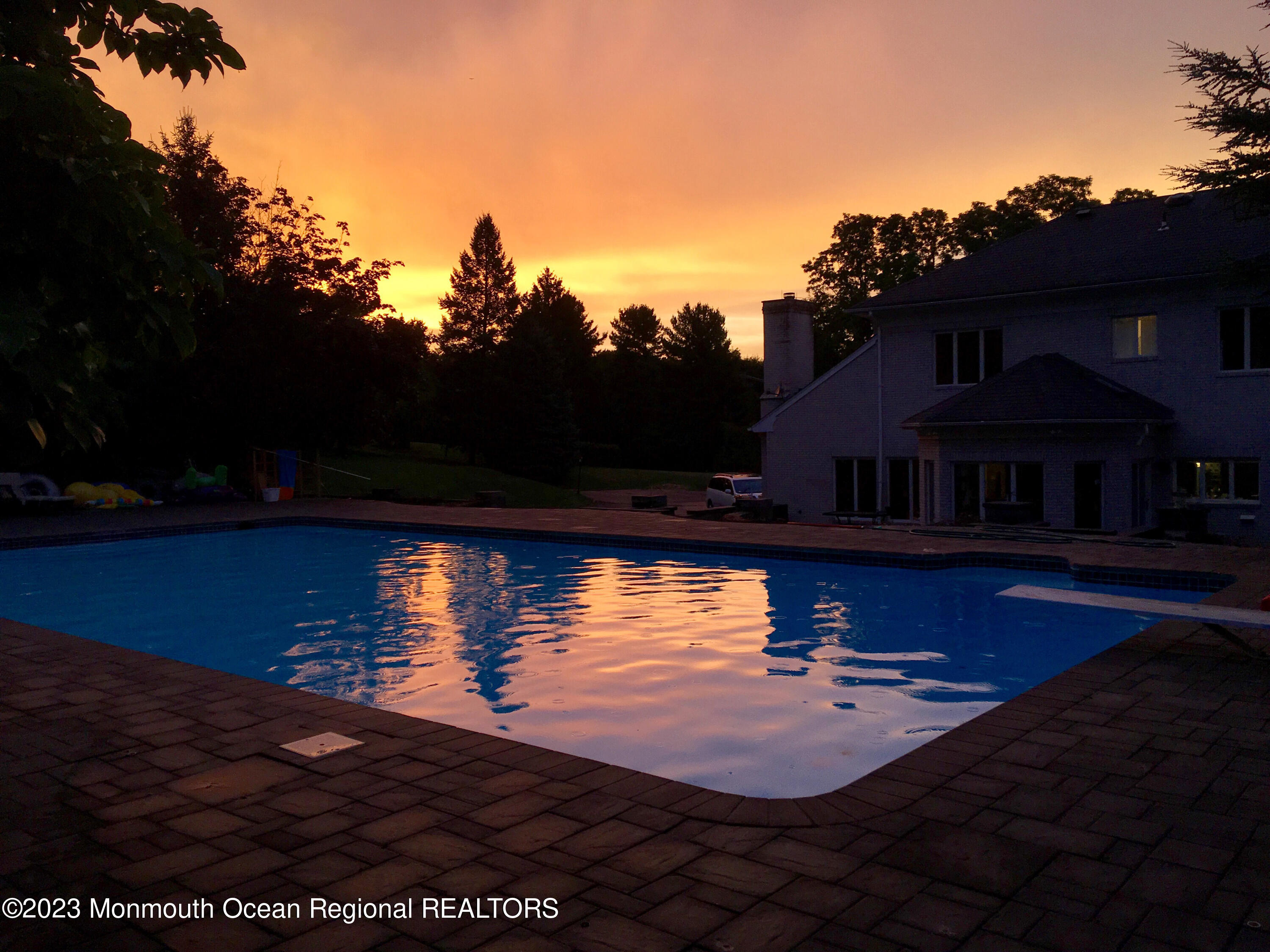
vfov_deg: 48.2
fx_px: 1064
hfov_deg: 61.7
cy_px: 476
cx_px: 635
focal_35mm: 29
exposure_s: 1/120
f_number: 2.2
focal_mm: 4.15
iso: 32
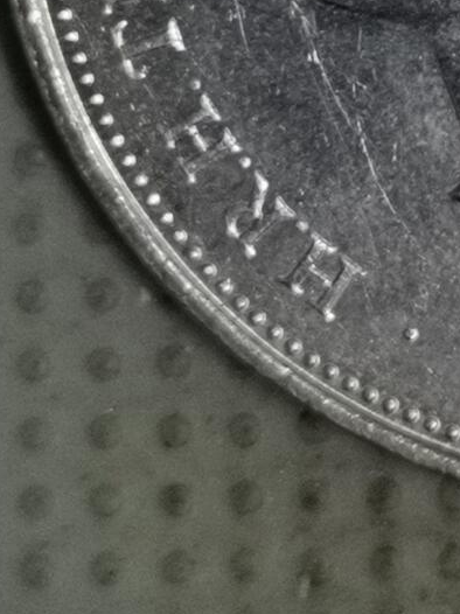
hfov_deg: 8.2
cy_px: -161
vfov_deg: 10.9
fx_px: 3156
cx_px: 646
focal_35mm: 178
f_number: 1.8
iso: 320
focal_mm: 4.75
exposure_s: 1/30
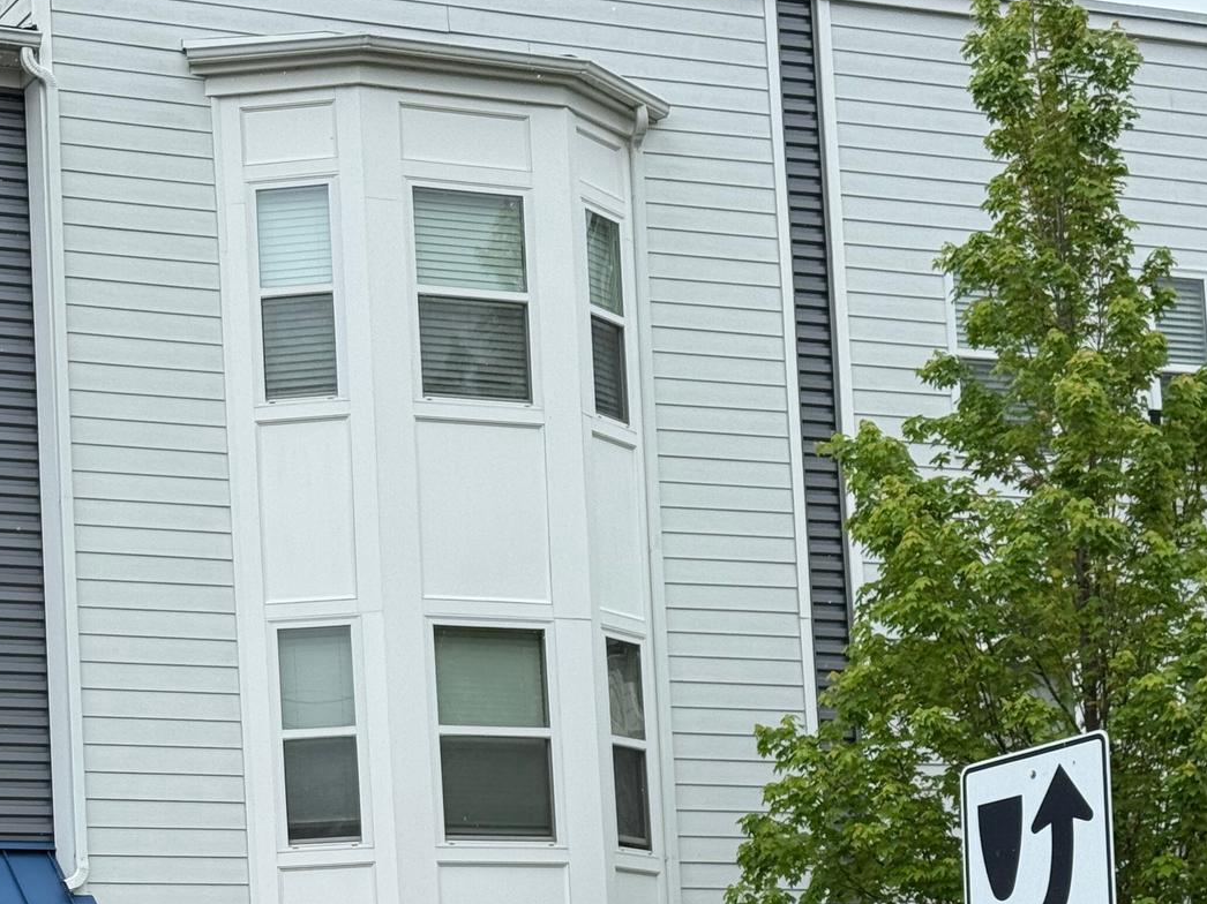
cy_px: 794
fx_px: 3277
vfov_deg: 15.6
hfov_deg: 20.4
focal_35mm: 94
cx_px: 111
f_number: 1.78
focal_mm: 6.76
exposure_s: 1/3534
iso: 64
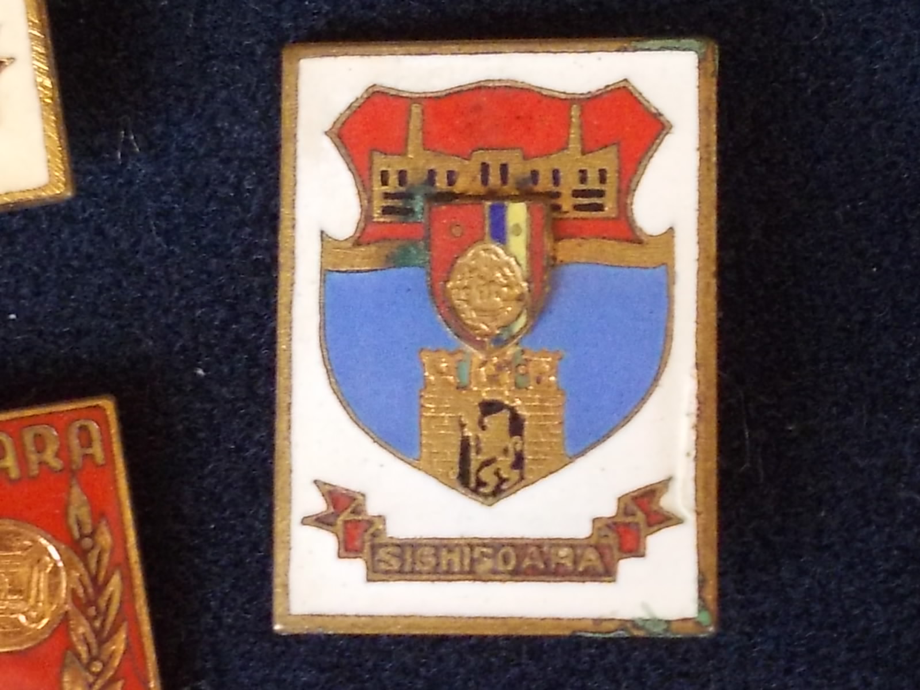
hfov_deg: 43.9
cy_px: 345
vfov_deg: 33.6
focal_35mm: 43
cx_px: 460
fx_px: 1143
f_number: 3.3
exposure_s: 1/20
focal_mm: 6.1
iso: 200
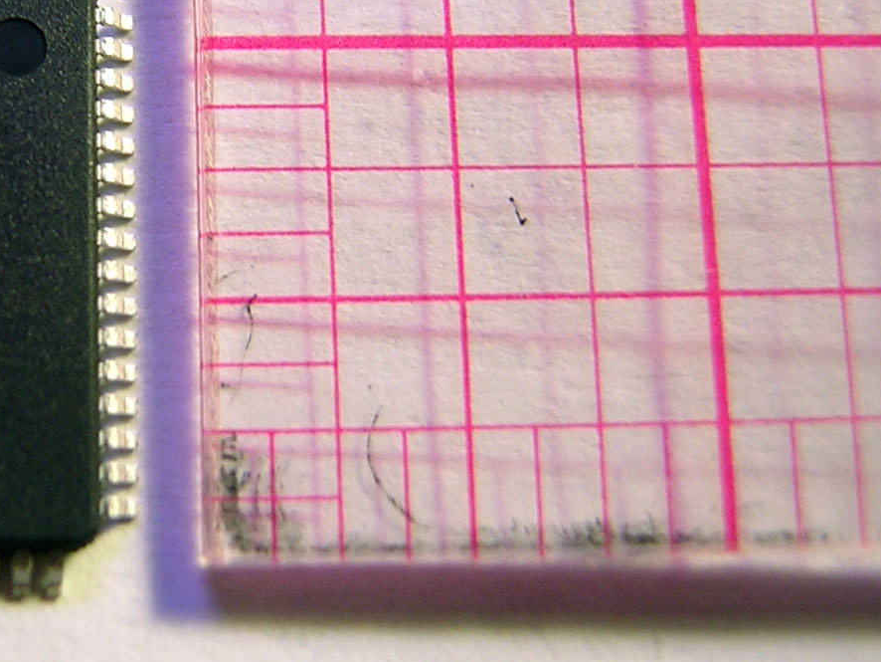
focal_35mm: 65
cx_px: 132
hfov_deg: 28.9
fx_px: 1655
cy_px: 110
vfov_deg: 22.2
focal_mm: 4.7
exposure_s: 1/12.2
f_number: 2.6
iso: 100
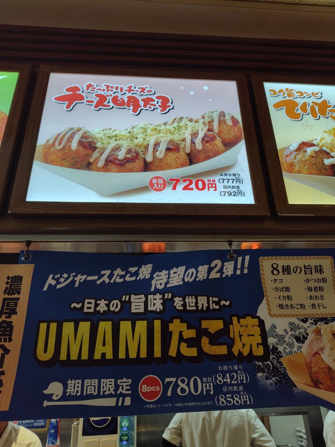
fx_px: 297
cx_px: 168
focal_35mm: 23
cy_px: 224
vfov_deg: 73.9
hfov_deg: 58.9
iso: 50
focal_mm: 5.6
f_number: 1.9
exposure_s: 1/120
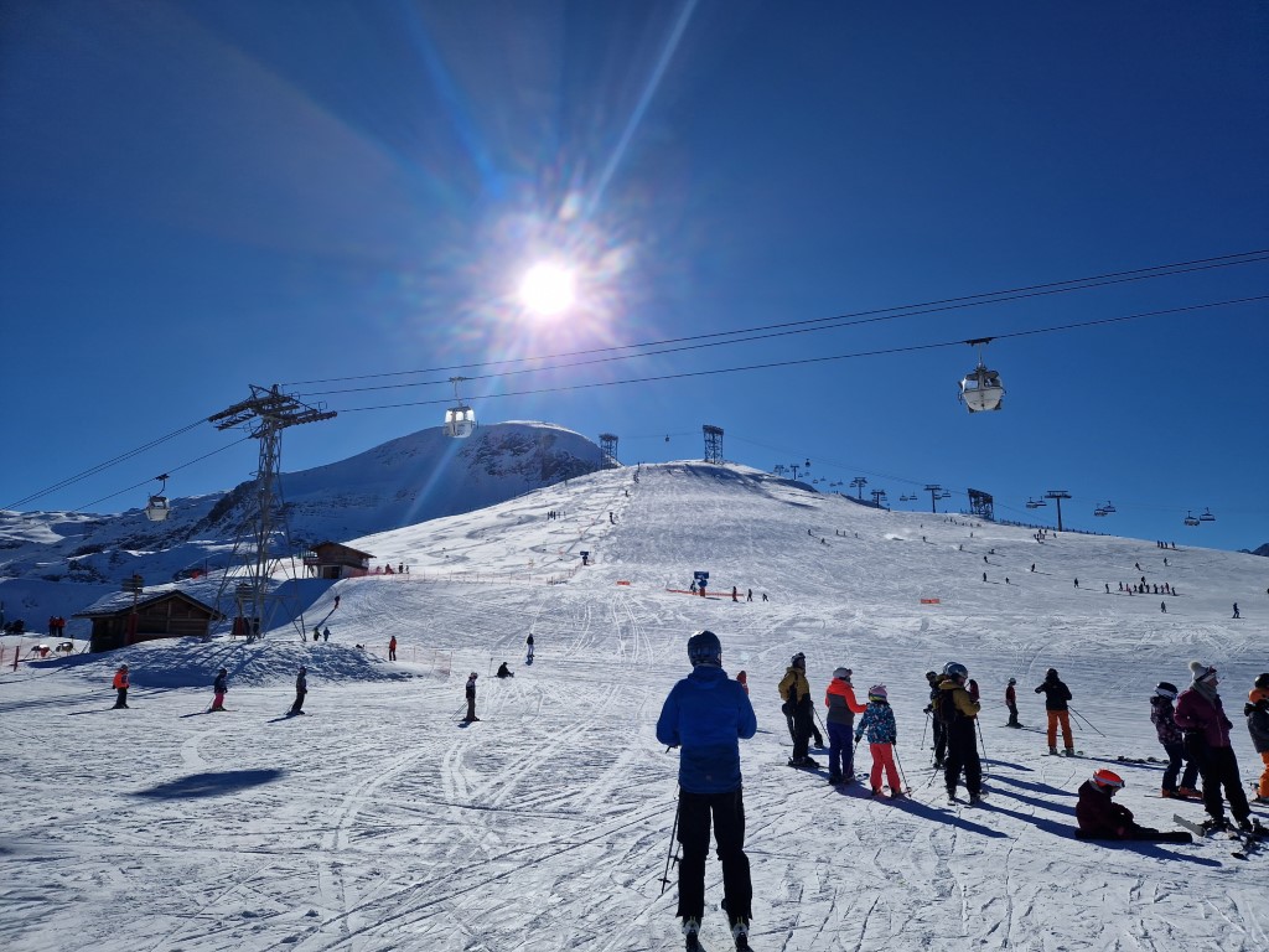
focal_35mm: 23
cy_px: 476
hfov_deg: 73.9
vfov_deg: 58.9
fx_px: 843
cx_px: 634
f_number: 1.8
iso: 50
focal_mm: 5.4
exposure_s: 1/8576
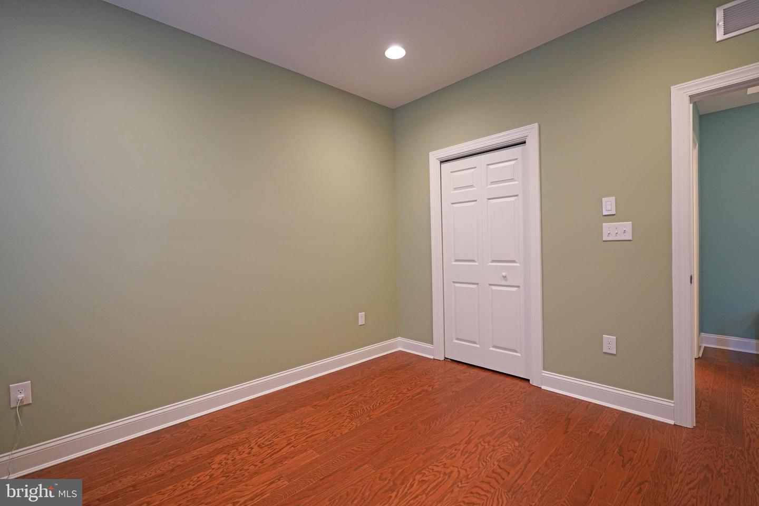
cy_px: 253
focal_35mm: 16
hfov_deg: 96.7
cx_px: 380
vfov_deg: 73.7
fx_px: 337
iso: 1600
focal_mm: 16
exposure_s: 1/160
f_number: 3.2
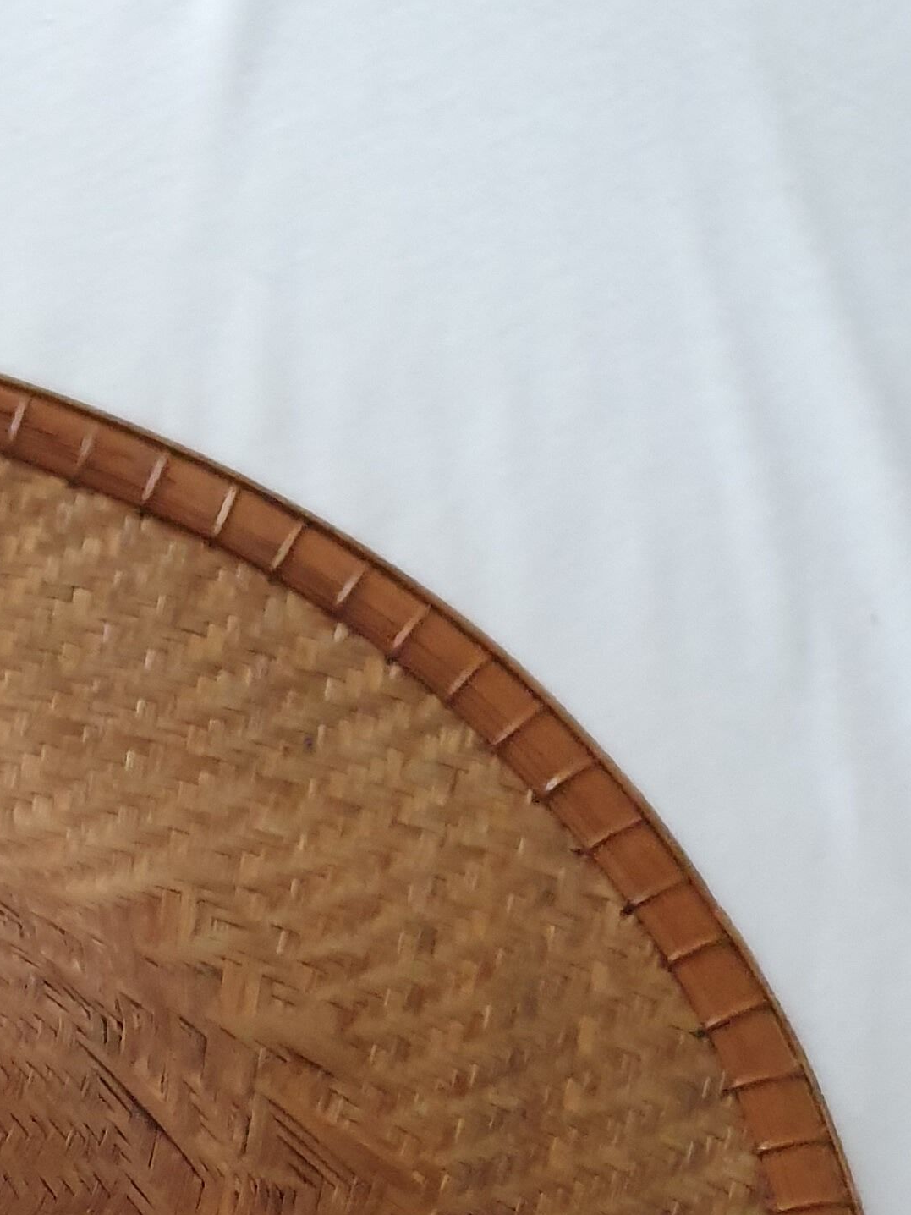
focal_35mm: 73
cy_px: 1475
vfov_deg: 24.1
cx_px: -340
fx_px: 2562
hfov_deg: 18.5
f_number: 1.5
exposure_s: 1/50
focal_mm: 4.32
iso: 640
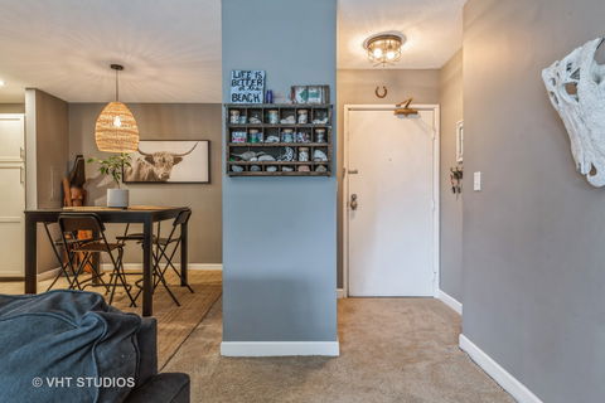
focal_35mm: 21
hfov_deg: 81.2
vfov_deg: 59.5
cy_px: 202
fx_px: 353
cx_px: 302
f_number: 9.5
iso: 200
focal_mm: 21
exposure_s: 1
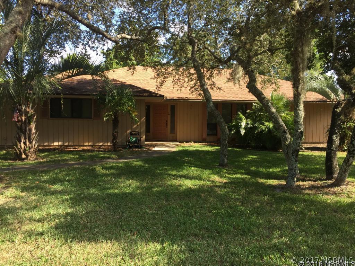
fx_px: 297
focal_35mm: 29
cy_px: 133
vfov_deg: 48.2
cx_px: 178
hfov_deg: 61.7
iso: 32
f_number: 2.2
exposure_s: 1/341
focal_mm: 4.15
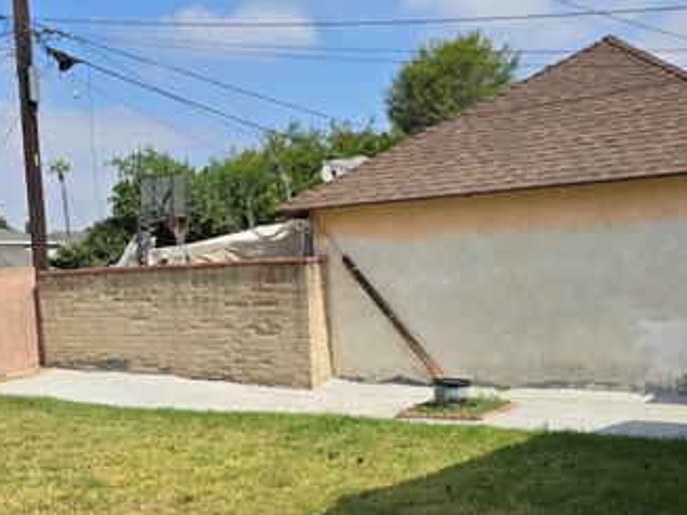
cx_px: 326
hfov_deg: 42.1
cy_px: 368
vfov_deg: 31.7
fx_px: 893
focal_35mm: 45
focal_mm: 5.4
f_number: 1.8
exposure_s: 1/1819
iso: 25
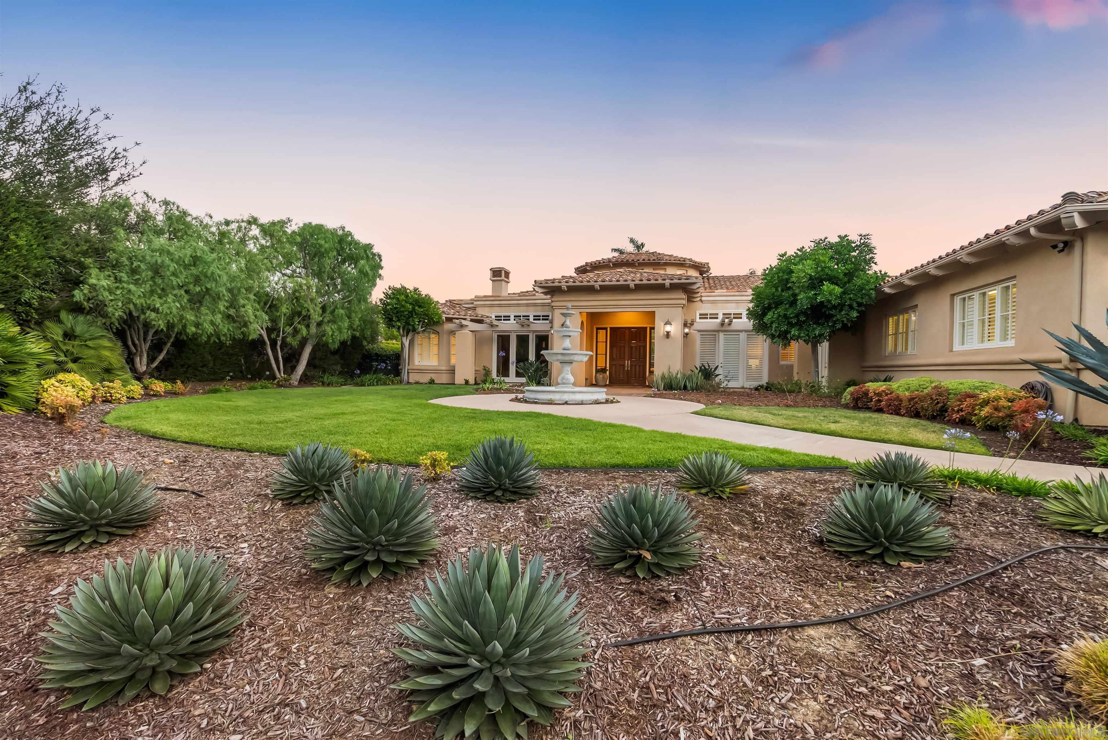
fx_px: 493
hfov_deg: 96.7
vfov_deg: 73.8
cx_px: 554
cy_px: 370
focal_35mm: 16
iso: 640
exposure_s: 1/6
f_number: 11
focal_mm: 16
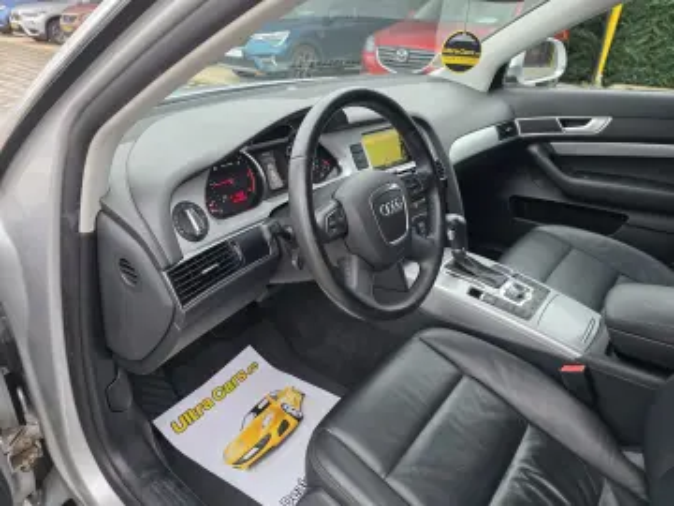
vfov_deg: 58.9
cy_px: 253
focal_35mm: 23
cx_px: 337
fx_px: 448
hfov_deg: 73.9
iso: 200
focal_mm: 6.25
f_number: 1.7
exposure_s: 1/180
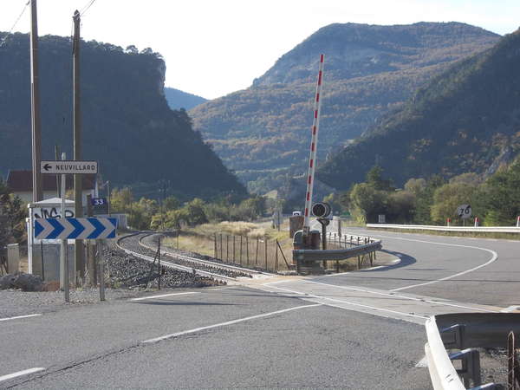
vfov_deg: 15.4
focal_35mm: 96
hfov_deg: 20.4
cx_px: 260
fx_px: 1442
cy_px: 195
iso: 80
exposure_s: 1/250
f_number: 5.3
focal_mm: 13.6
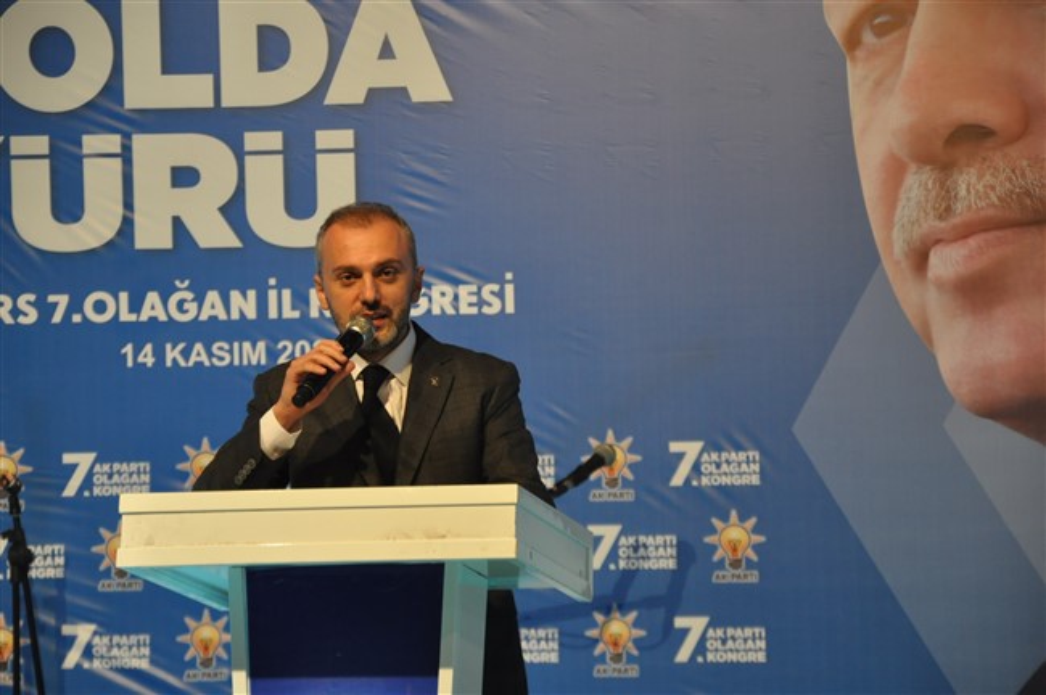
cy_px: 348
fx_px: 4572
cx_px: 523
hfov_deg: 13.1
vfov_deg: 8.7
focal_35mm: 158
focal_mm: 105
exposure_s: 1/125
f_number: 5.6
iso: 1250
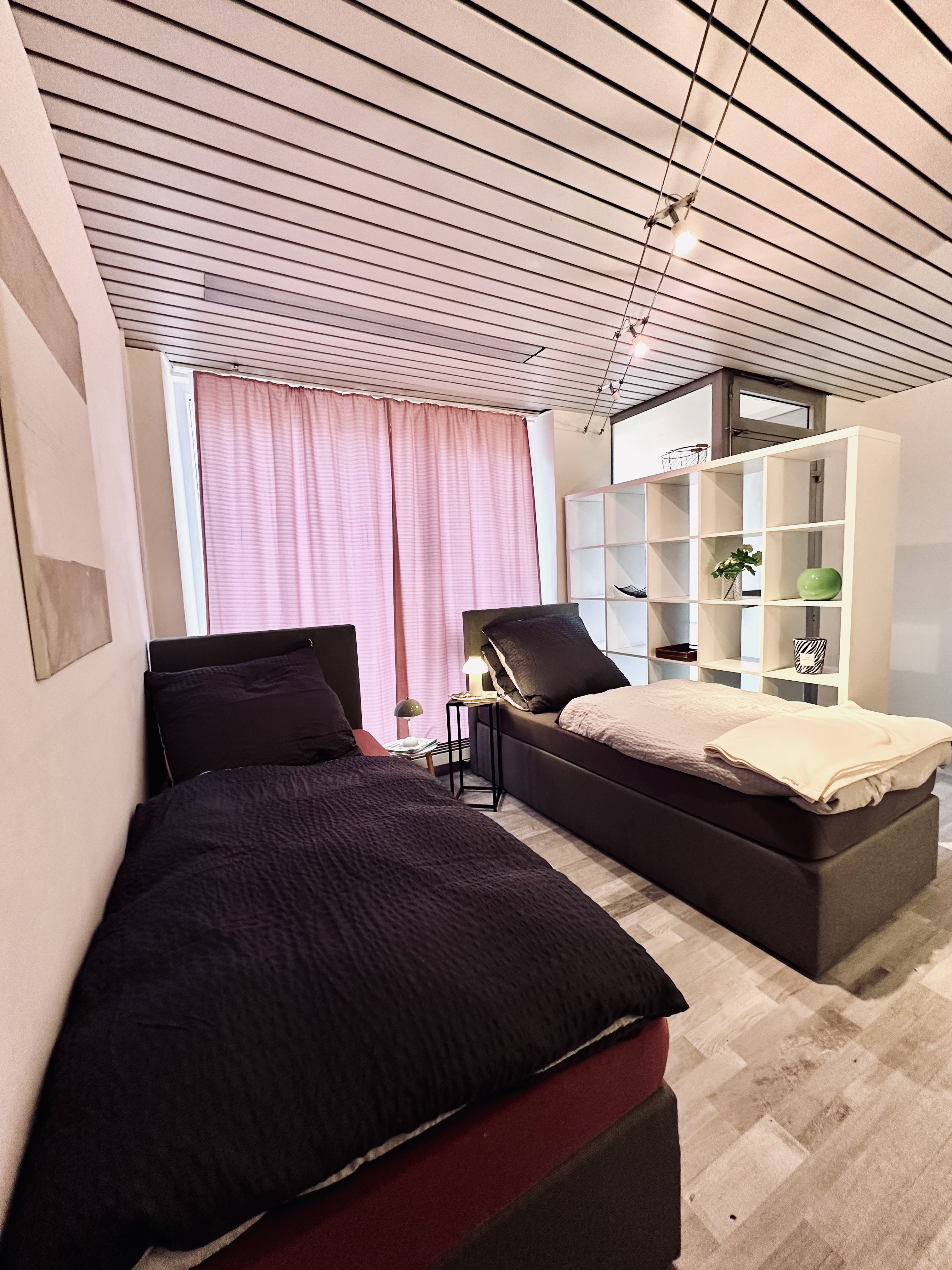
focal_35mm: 14
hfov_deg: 85.7
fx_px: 513
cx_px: 476
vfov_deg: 102.1
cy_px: 635
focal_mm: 2.22
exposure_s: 1/50
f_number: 2.2
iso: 200
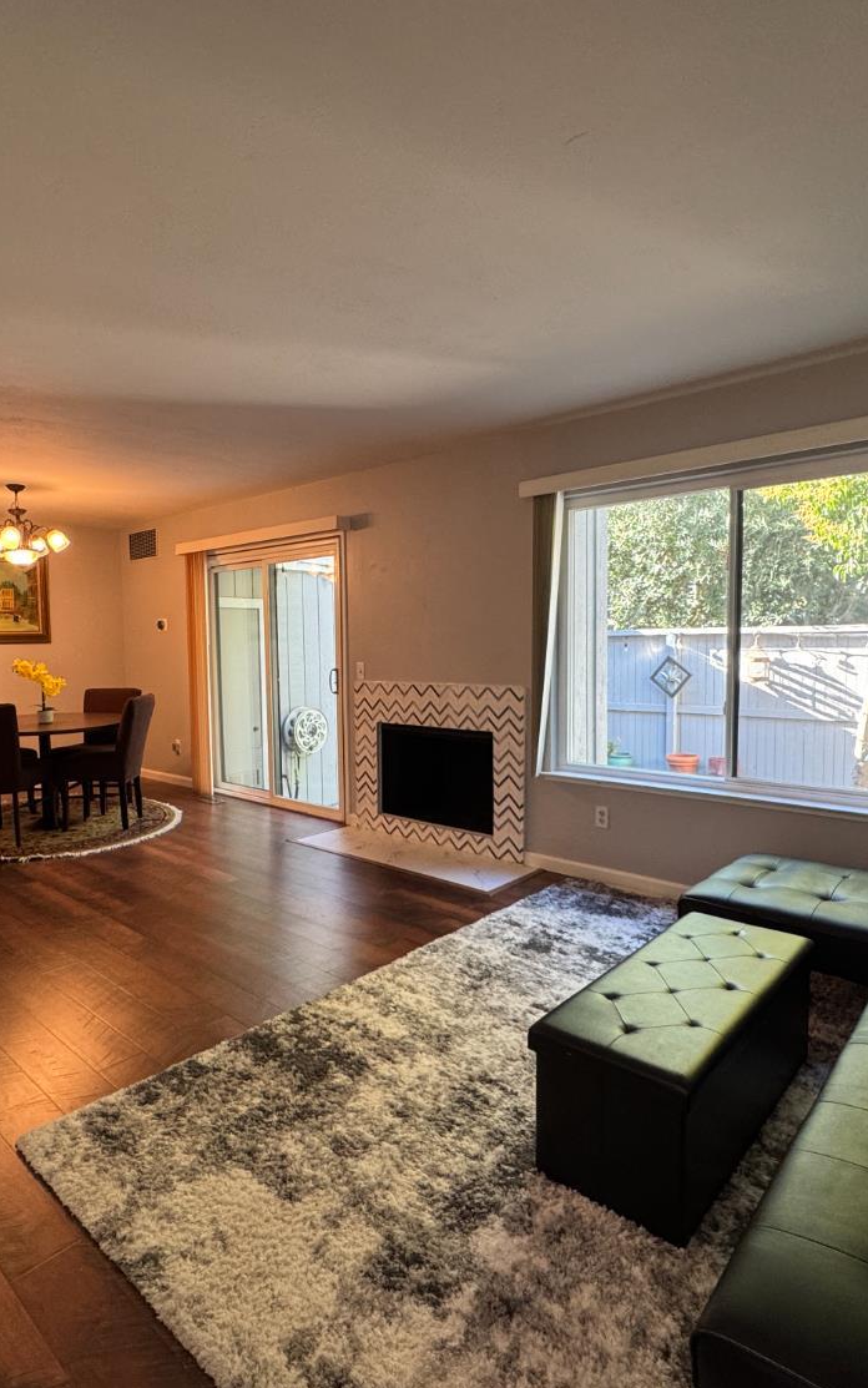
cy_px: 698
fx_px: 757
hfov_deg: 59.4
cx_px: 369
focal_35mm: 20
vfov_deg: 85.1
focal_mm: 2.22
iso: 200
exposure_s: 1/60
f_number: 2.2
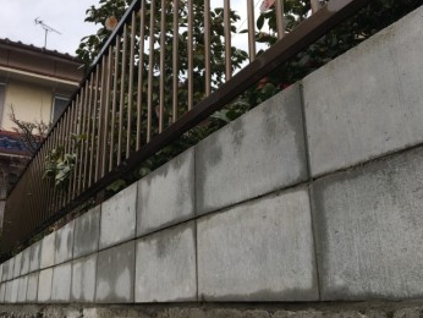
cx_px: 197
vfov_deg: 39.7
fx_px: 440
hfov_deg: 51.3
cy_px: 153
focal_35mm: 36
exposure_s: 1/463
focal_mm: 4.15
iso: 25
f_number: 2.2
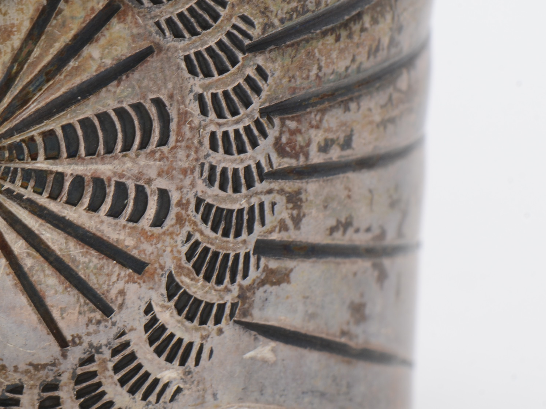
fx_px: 3182
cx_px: 188
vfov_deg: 7.4
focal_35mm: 202
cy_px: 242
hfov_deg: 9.8
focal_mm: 85
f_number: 16
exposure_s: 1/125
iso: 200
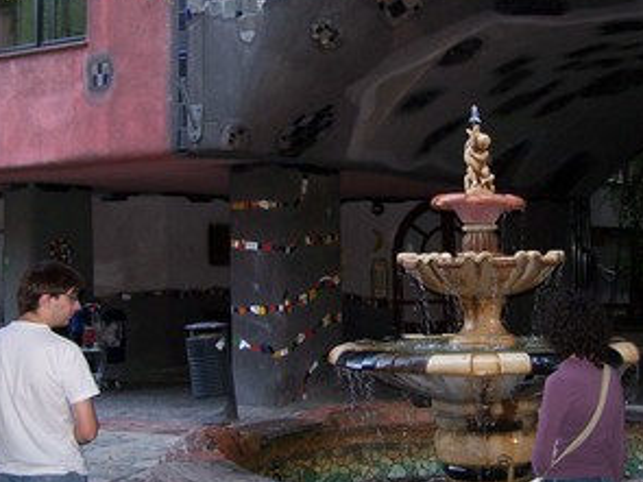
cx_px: 377
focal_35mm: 58
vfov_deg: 25.2
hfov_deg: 33.2
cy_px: 196
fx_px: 1077
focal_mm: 6.3
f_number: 2.8
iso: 140
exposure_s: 1/60
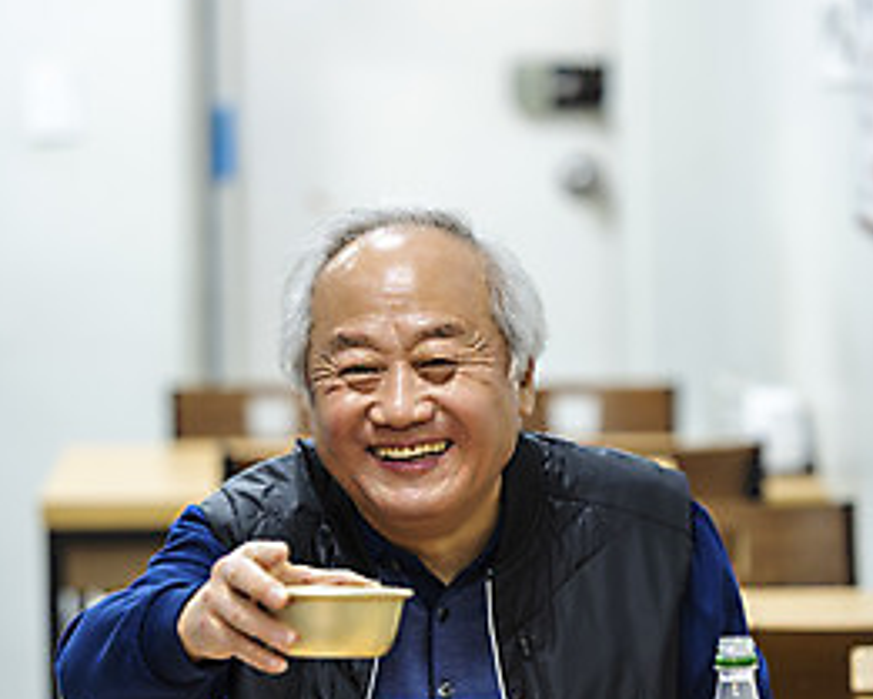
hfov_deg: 10.0
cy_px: 421
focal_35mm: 194
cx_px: 436
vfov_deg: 8.0
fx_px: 5014
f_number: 2.8
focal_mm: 135
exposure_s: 1/60
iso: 640
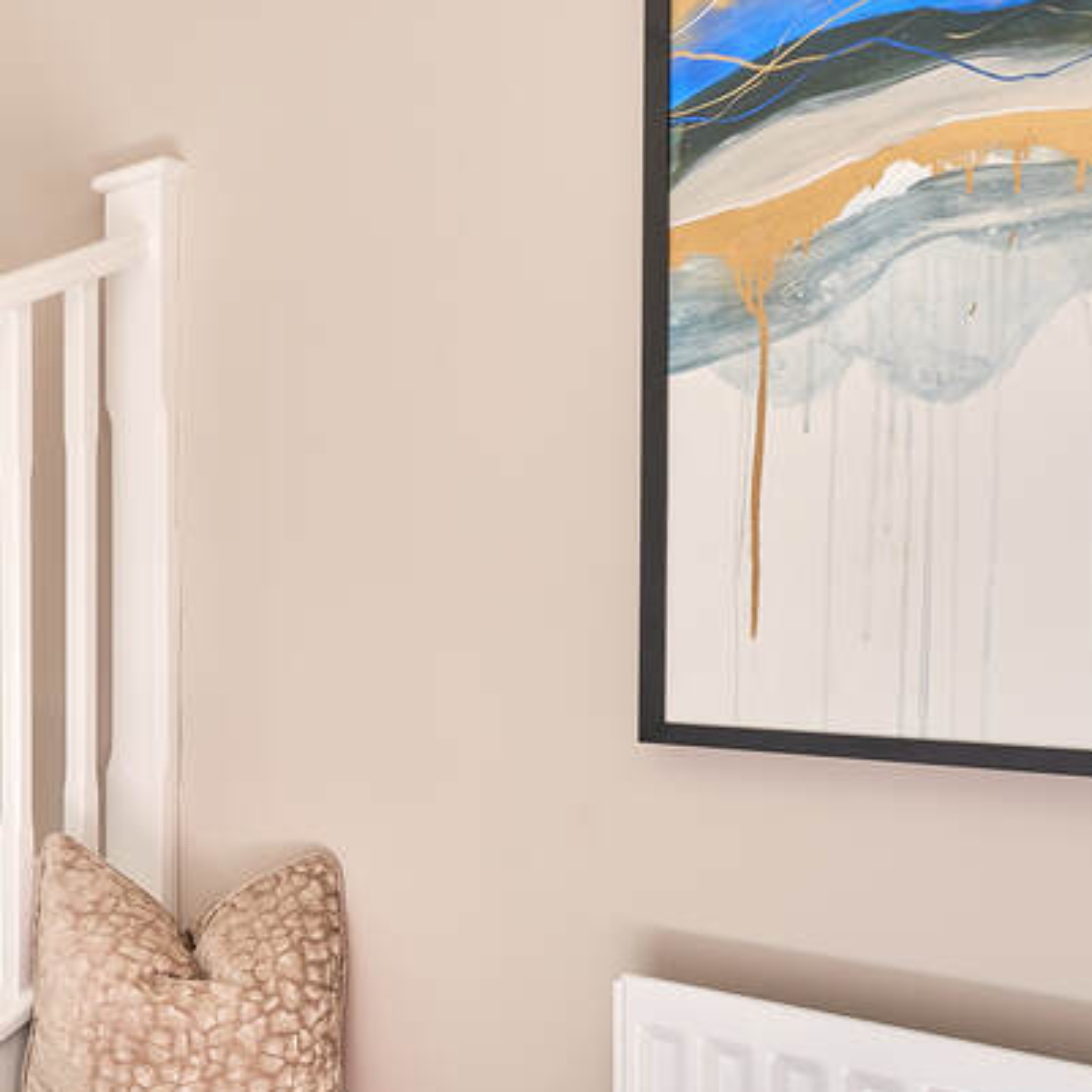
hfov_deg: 31.9
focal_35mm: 38
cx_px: -370
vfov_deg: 43.8
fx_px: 1356
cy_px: 594
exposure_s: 1/40
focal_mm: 14
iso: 100
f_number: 10
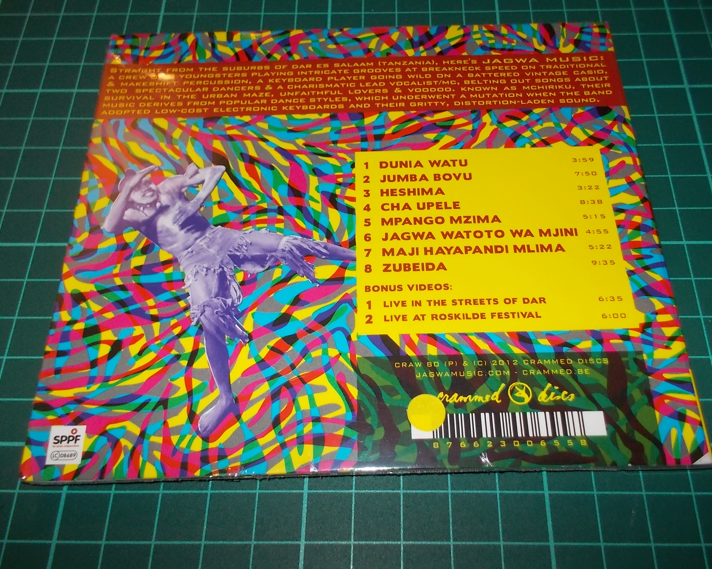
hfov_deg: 57.1
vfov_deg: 47.1
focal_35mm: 31
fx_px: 653
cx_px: 383
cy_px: 283
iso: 200
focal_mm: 4.1
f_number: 3.3
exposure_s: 1/30
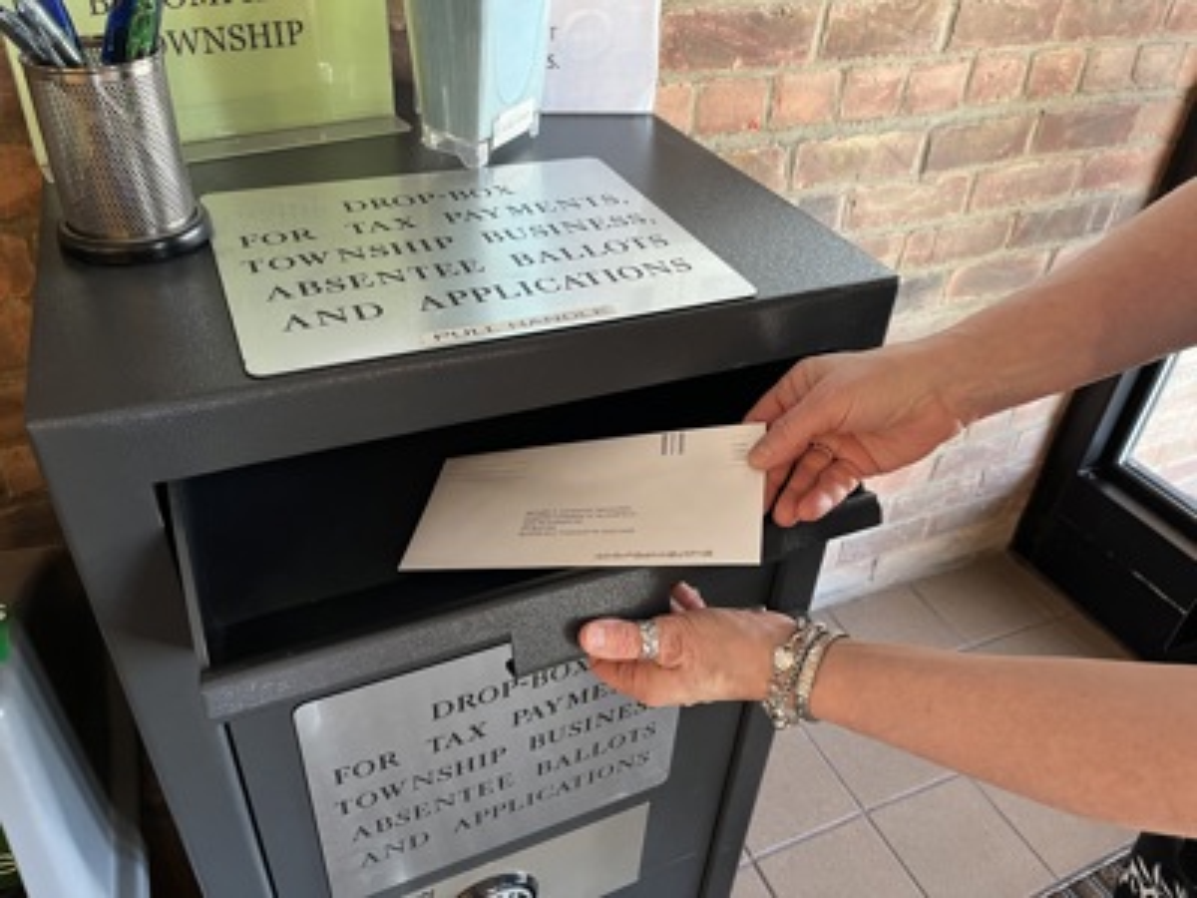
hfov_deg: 67.3
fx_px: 899
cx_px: 598
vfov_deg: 53.1
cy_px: 449
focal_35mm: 26
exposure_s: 1/60
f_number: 1.6
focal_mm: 5.1
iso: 320
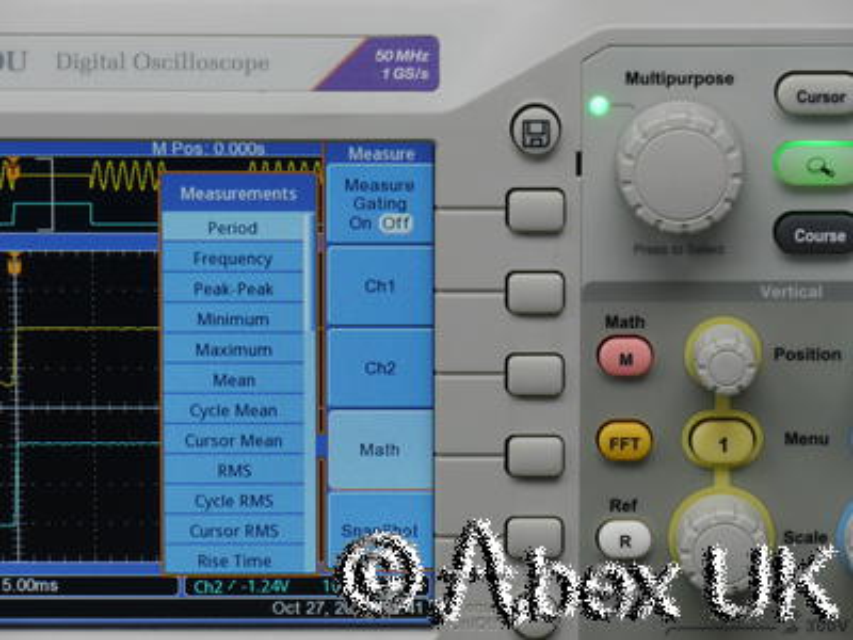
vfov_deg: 5.3
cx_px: 426
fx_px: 6900
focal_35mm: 280
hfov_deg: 7.1
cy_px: 320
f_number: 11
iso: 400
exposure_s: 1/15
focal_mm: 140
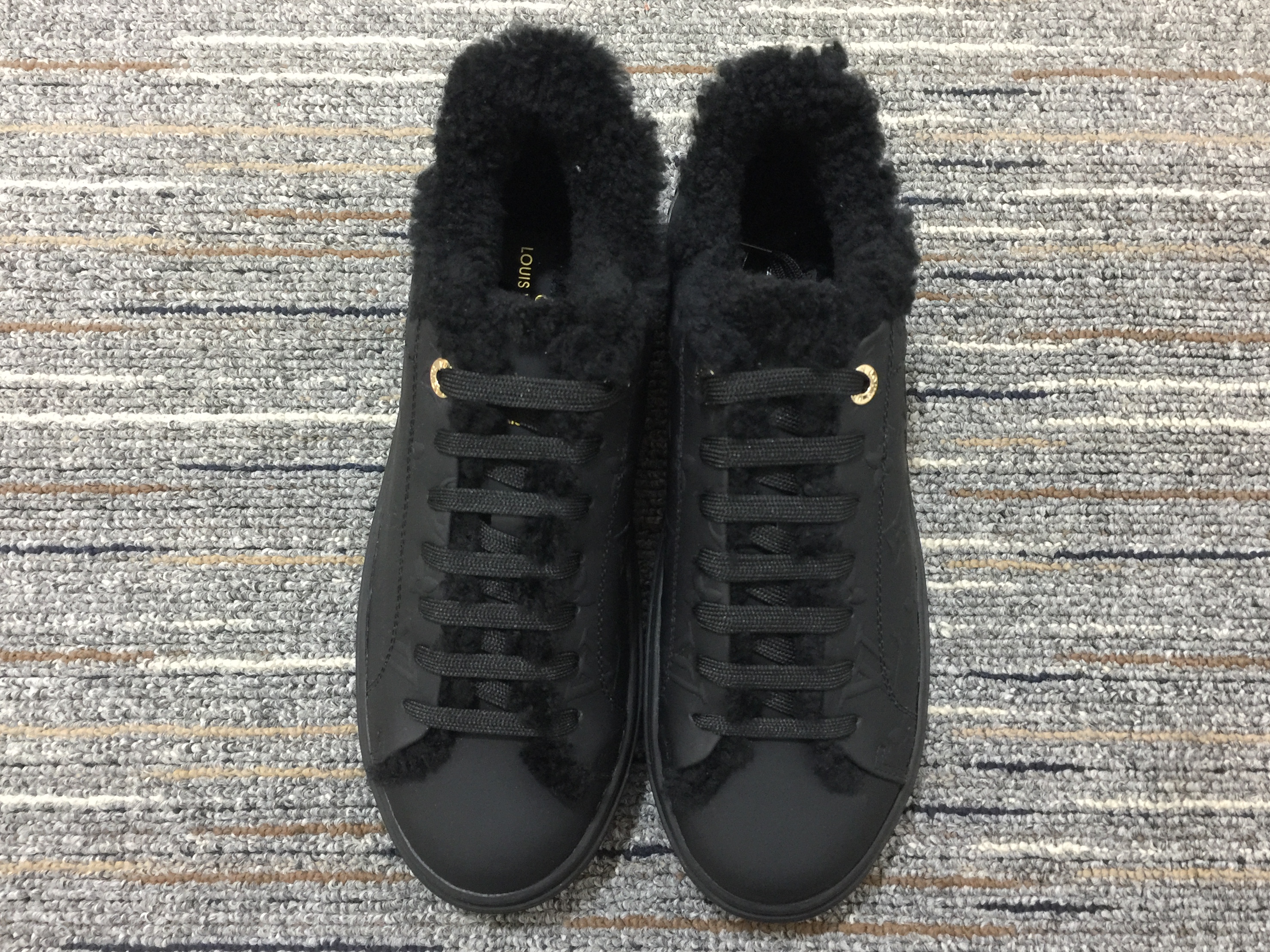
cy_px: 454
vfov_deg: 44.2
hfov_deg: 56.8
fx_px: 1174
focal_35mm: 32
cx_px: 646
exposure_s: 1/17
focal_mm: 4.15
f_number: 2.2
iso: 125
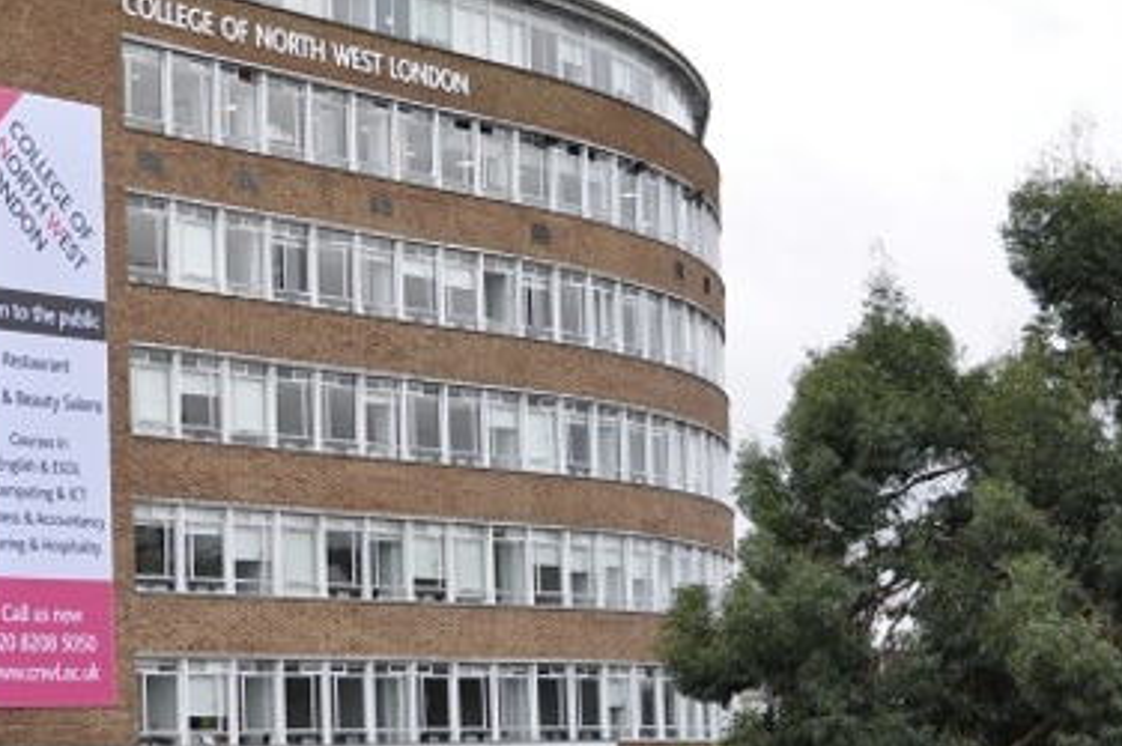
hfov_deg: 20.9
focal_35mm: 97
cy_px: 458
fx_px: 3020
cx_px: 295
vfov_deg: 14.1
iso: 200
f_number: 8
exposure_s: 1/250
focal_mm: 38
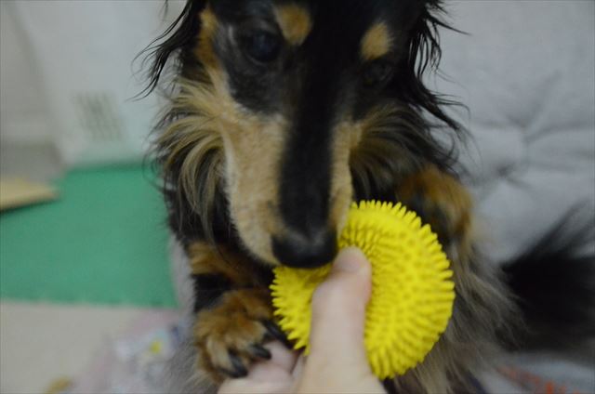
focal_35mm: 57
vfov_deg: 23.7
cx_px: 298
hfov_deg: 35.1
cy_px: 197
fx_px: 940
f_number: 5
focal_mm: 38
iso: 6400
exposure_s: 1/100
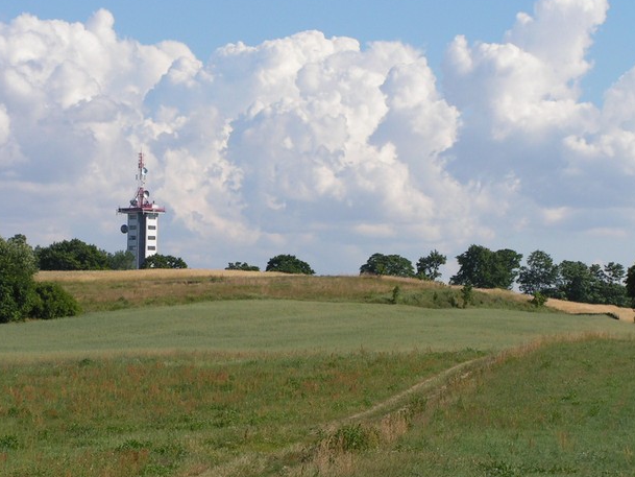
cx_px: 323
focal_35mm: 155
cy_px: 197
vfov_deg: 9.6
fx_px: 2844
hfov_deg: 12.7
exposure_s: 1/400
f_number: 6.3
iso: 50
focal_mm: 19.6
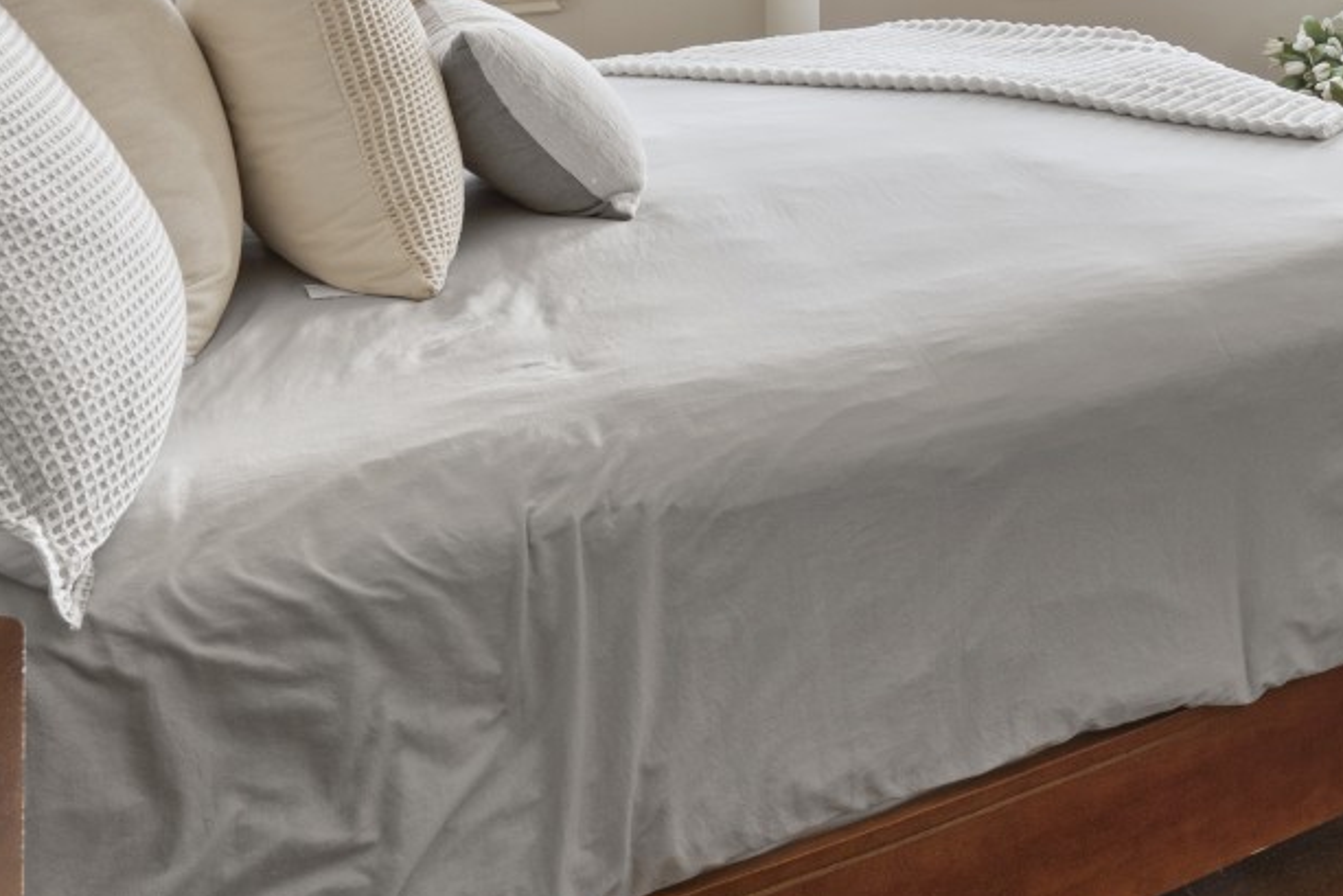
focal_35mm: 47
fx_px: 1754
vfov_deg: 25.4
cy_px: -212
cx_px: 1470
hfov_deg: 35.8
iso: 320
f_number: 8
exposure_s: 1/25
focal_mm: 16
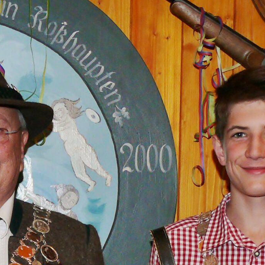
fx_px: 1239
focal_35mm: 143
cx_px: -39
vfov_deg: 11.9
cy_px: 335
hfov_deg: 12.0
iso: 100
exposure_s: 1/30
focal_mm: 9
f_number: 4
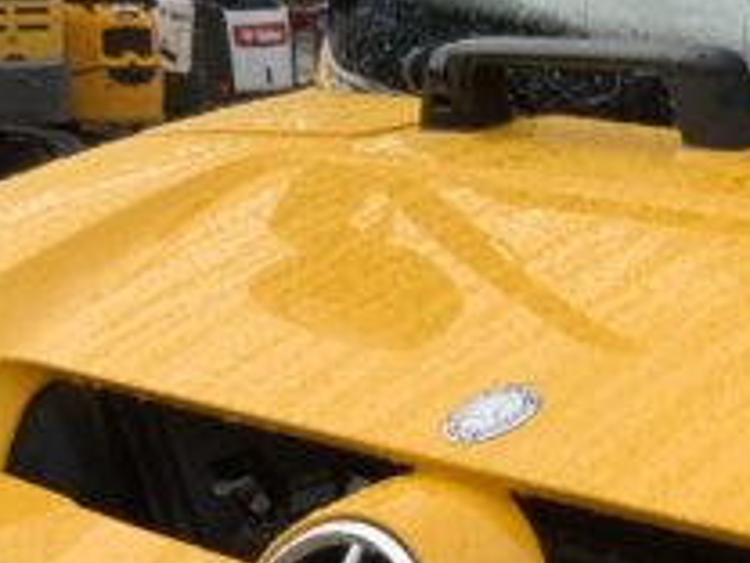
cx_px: 1143
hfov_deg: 13.0
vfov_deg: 9.9
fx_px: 3098
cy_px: 953
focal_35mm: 143
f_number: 1.8
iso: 25
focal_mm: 3
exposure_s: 1/122
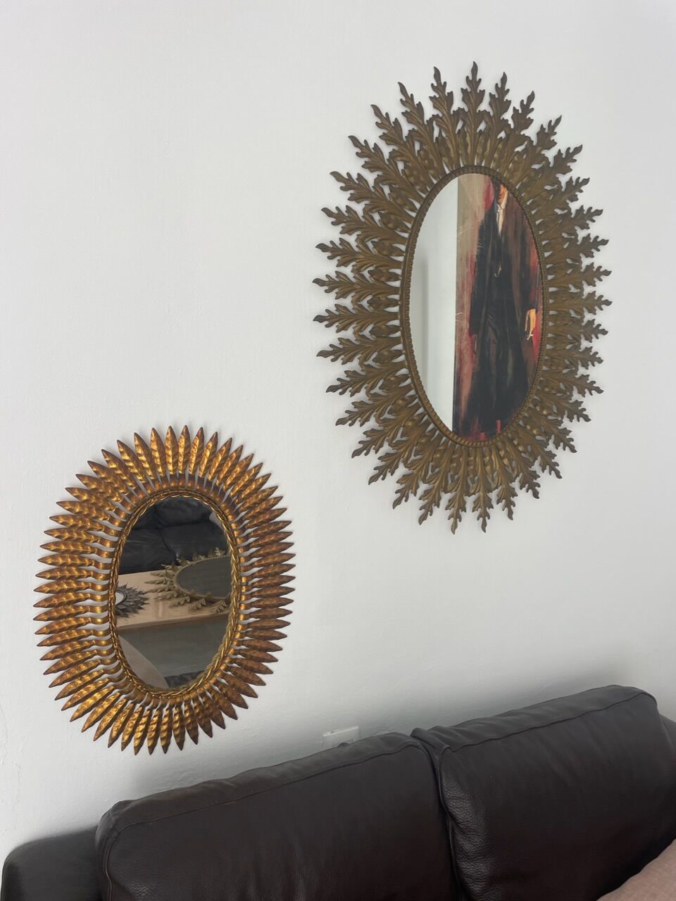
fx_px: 677
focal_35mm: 26
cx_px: 338
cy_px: 450
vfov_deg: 67.3
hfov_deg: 53.1
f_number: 1.6
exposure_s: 1/121
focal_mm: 4.2
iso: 50
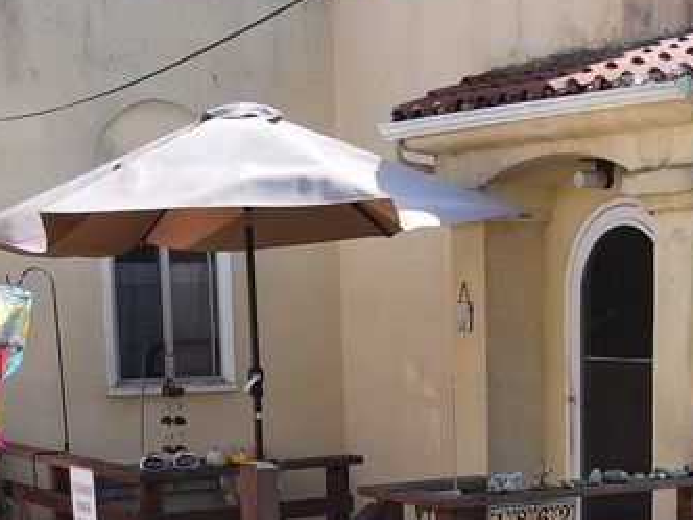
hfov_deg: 25.7
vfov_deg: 19.3
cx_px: 591
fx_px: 1481
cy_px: 539
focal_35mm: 74
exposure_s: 1/400
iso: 100
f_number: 2.8
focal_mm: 4.5
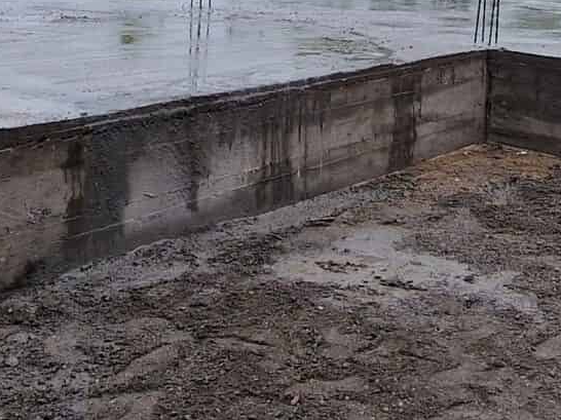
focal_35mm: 61
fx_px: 988
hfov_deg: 31.5
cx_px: 356
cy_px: -23
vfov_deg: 22.8
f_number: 2.2
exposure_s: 1/832
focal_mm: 2.2
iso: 50
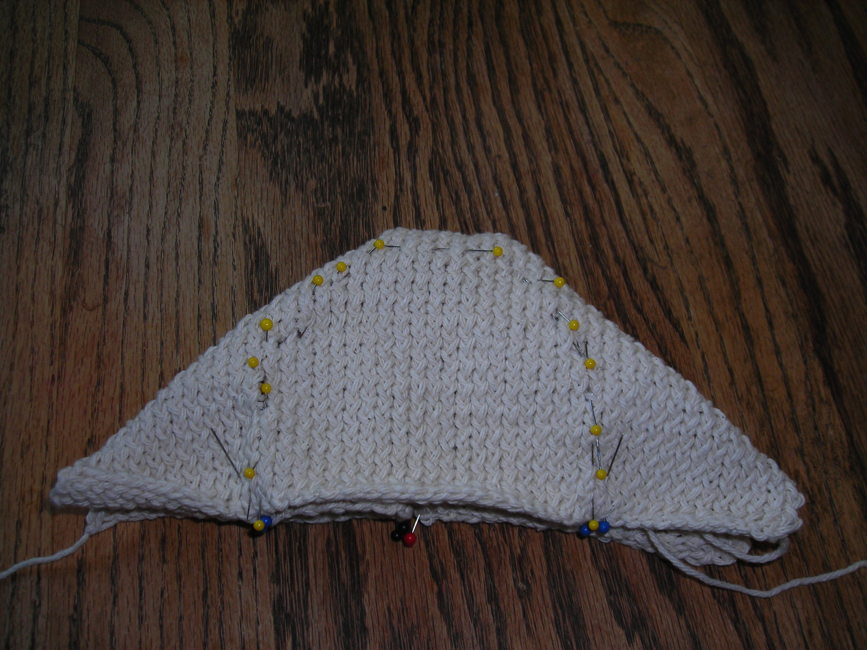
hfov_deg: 49.0
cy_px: 325
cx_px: 434
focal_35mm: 38
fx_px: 952
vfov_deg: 37.7
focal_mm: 6.3
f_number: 3.2
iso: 50
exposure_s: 1/60.1
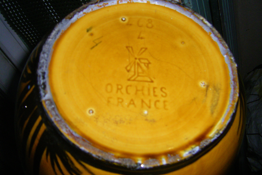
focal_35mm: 41
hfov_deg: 47.4
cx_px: 132
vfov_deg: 32.6
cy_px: 85
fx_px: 298
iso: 250
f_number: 3.5
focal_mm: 6.3
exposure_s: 1/50
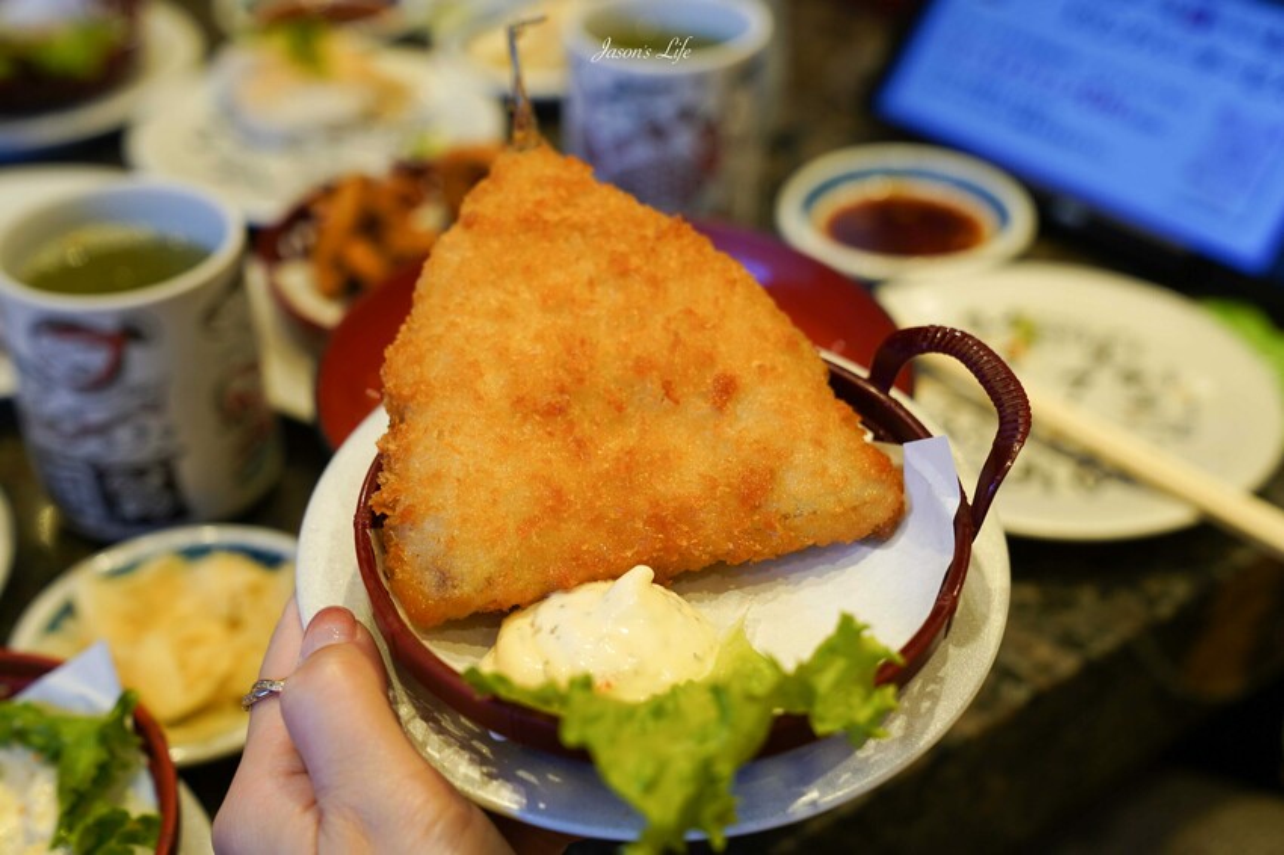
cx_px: 642
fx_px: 1747
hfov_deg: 40.4
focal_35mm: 49
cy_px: 428
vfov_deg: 27.5
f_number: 4.5
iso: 200
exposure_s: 1/50
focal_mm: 49
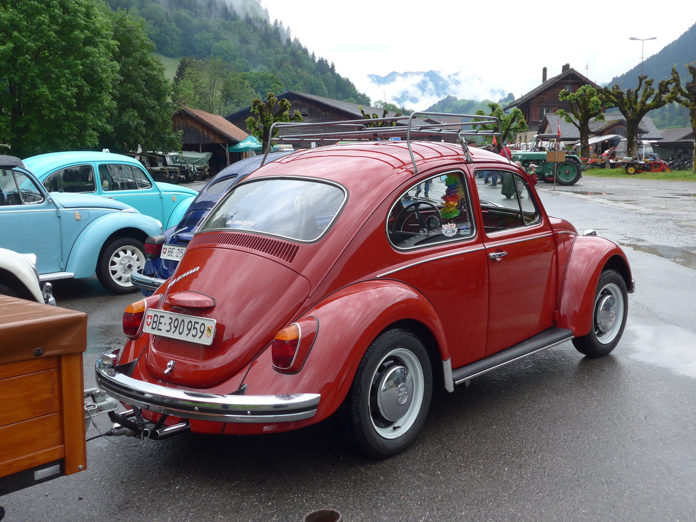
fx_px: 824
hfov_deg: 45.8
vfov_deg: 35.1
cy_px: 261
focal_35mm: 41
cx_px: 348
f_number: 2.8
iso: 80
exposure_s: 1/400
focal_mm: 8.4
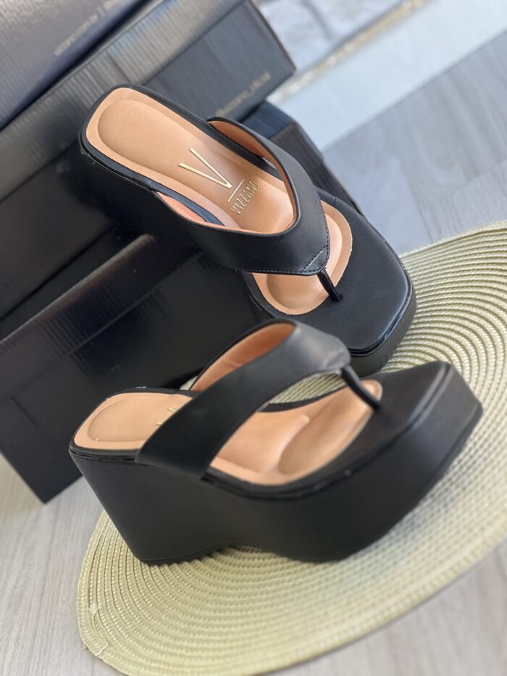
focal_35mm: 77
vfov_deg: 25.3
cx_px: 254
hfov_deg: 19.1
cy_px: 338
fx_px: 1503
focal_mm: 9
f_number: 2.8
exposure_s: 1/60
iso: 160
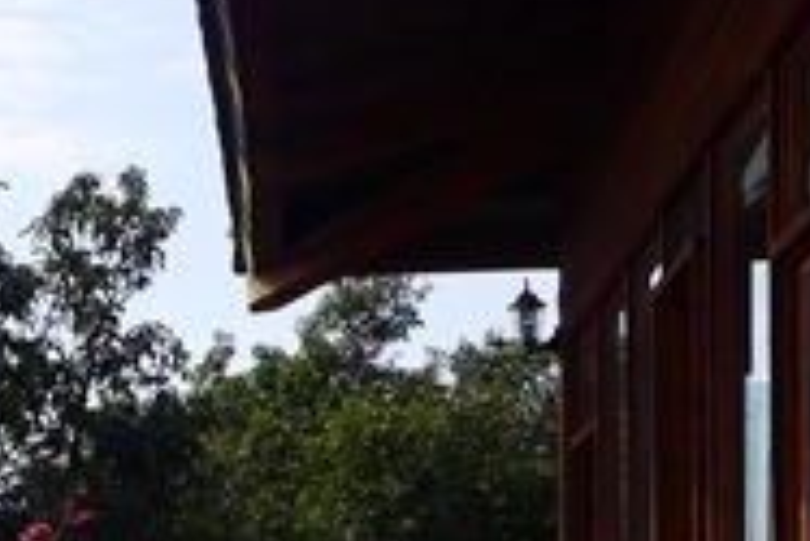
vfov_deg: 12.5
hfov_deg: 17.5
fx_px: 2409
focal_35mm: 107
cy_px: 660
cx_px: -329
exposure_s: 1/800
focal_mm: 15
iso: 160
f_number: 5
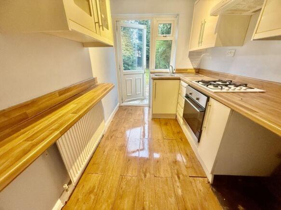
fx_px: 114
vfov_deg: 85.7
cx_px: 140
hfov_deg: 102.1
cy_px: 105
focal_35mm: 14
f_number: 2.2
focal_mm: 2.22
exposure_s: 1/50
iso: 250
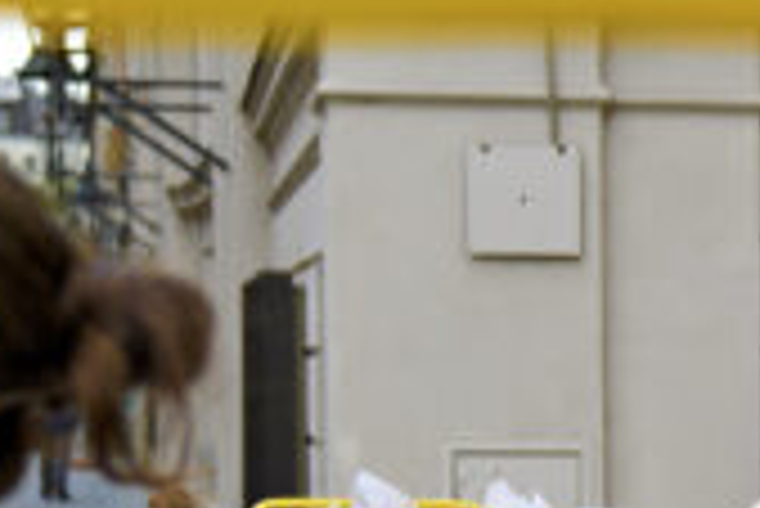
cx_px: 1551
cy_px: 530
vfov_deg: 6.9
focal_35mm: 200
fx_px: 4226
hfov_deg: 9.6
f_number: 2.8
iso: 800
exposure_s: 1/250
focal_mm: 44
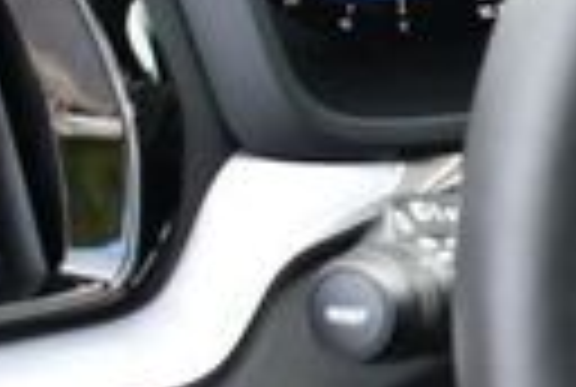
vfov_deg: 7.7
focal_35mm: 180
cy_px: 284
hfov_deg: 10.3
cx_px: 1224
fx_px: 2887
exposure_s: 1/250
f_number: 3.5
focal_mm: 18
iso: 640
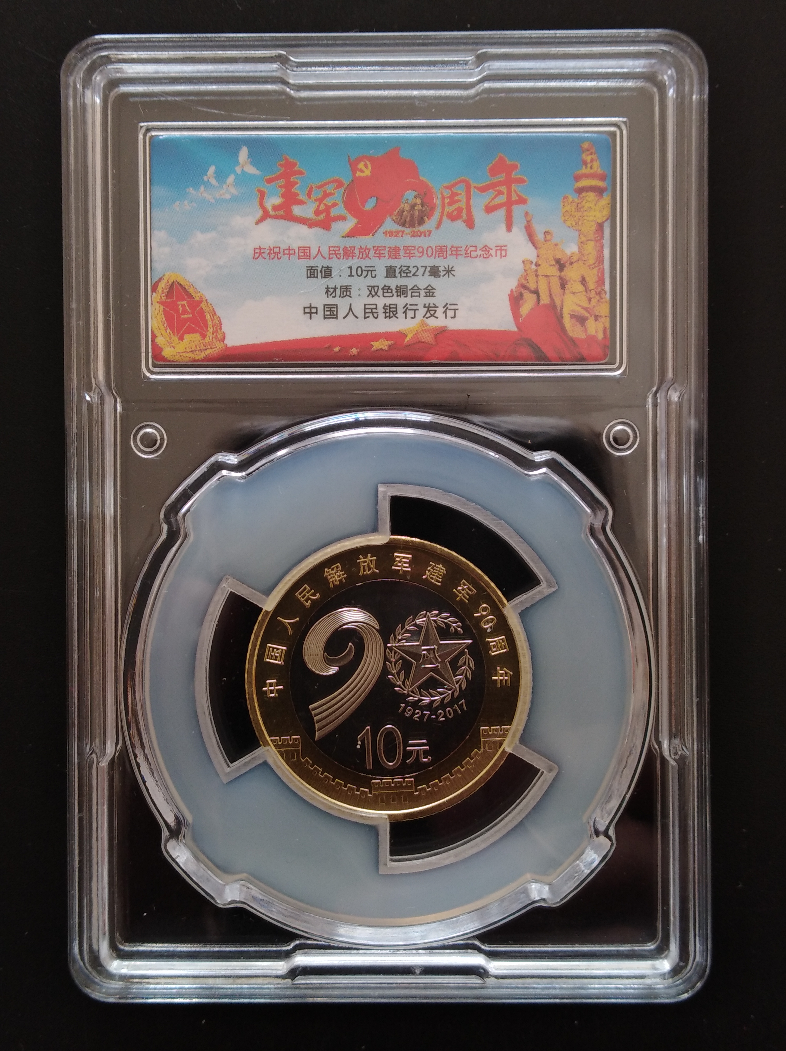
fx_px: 788
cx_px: 393
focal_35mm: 26
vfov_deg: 67.4
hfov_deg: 53.0
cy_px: 526
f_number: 2.2
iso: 104
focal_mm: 3.83
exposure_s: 1/40
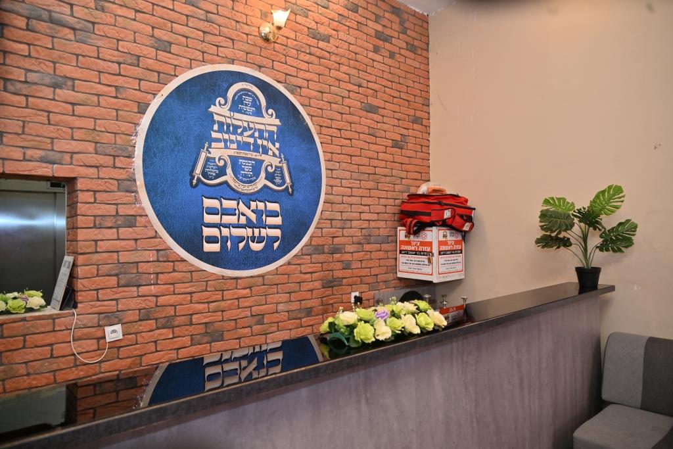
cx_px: 336
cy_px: 224
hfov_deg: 73.7
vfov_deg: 53.1
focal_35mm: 24
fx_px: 449
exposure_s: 1/100
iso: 500
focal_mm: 24
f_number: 4
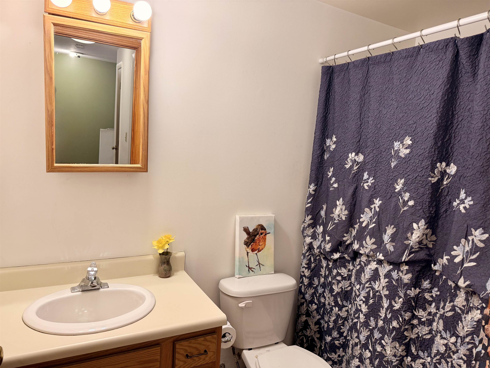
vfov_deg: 56.8
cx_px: 245
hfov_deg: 71.6
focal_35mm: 24
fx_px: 340
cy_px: 184
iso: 125
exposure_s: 1/120
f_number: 1.78
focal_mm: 6.76
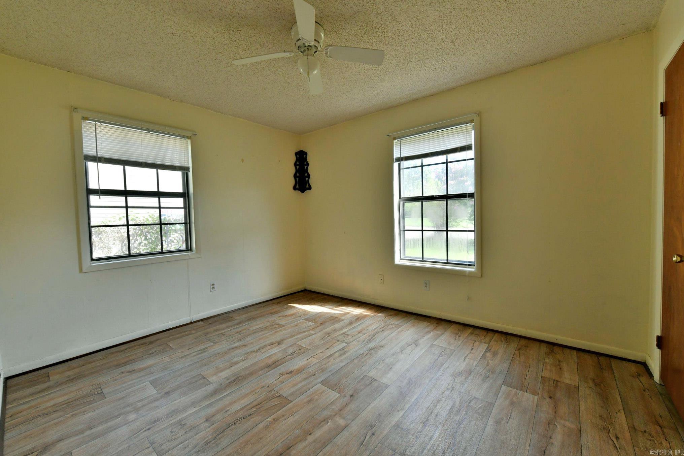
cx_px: 342
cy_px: 228
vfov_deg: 81.2
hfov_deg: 104.3
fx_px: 266
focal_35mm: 14
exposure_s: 1/500
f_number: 8
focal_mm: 14
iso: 2500
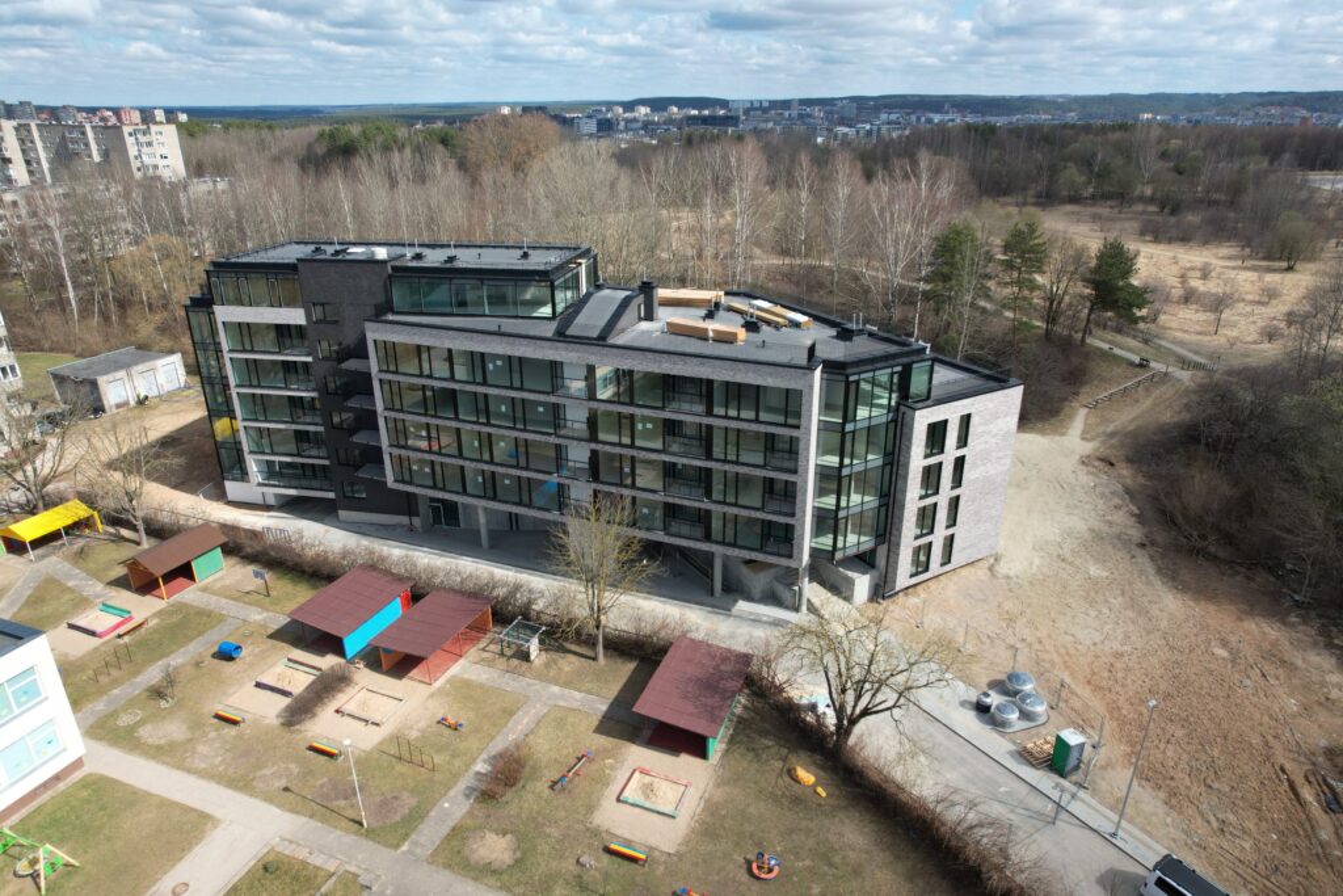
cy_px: 448
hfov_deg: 78.6
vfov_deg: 57.2
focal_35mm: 22
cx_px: 672
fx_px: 821
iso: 100
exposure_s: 1/1250
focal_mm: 8.38
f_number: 2.8
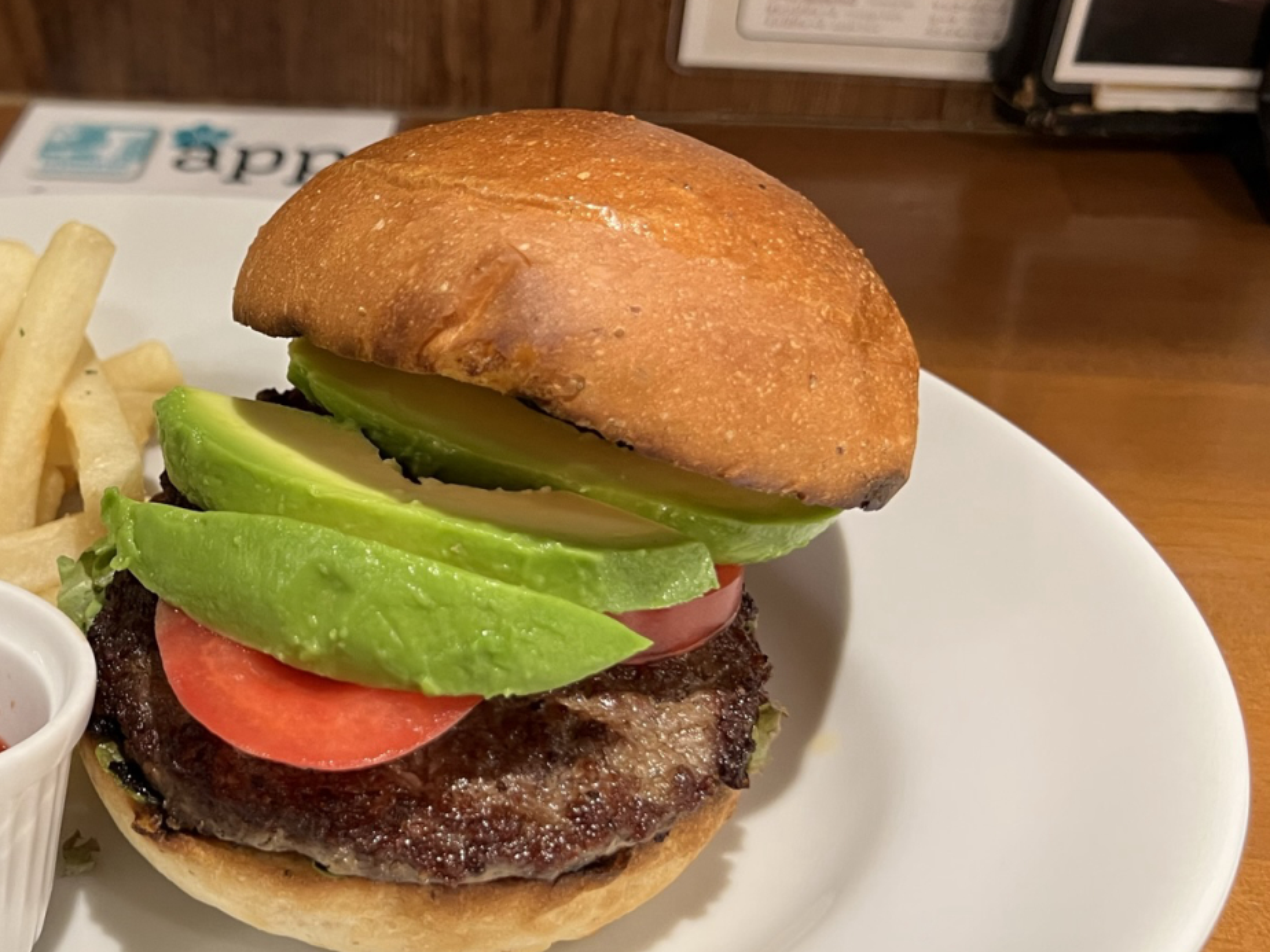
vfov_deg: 32.0
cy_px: 361
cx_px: 183
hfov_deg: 39.7
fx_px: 1651
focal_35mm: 45
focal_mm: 5.7
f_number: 1.5
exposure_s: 1/50
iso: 160
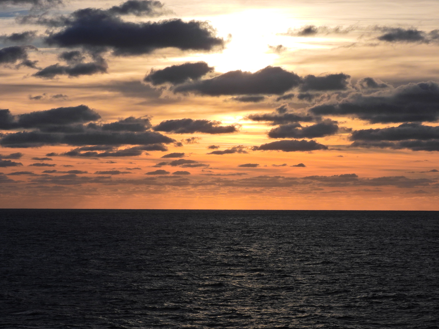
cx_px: 220
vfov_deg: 14.1
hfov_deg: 18.7
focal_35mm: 105
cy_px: 164
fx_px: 1332
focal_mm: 18.7
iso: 100
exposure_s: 1/1600
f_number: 5.6
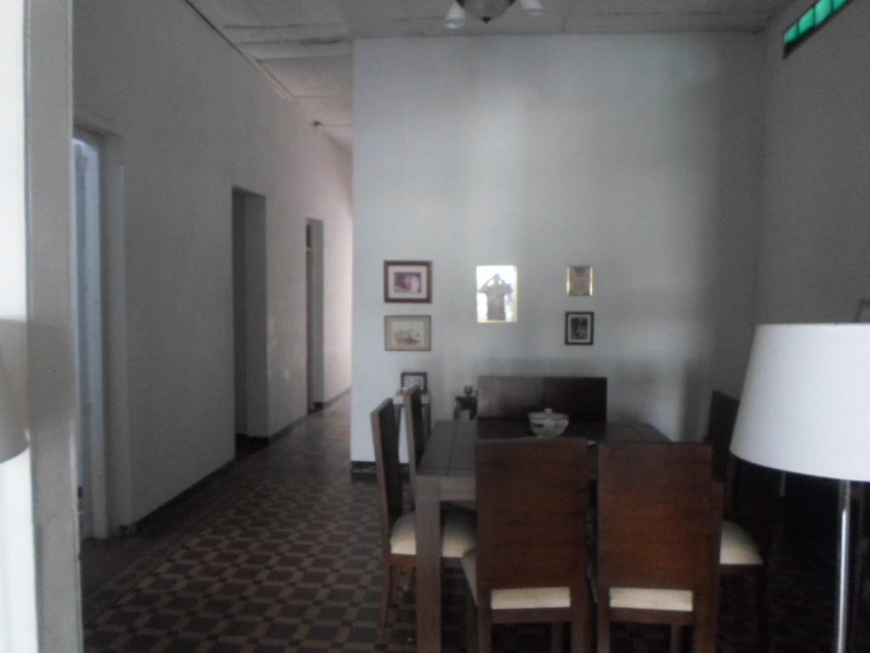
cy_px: 326
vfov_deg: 54.9
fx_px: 628
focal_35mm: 25
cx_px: 435
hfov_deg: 69.4
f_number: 2.5
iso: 320
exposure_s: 1/30
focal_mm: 4.5
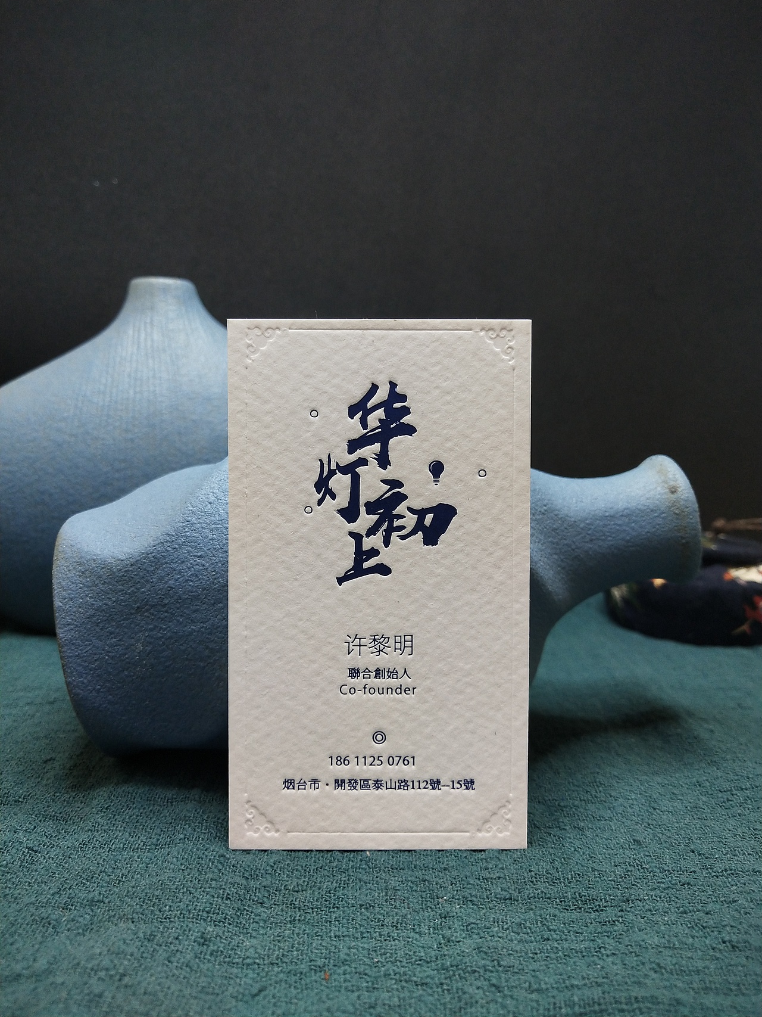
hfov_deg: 46.8
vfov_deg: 60.0
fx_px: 881
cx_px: 381
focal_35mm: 30
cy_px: 508
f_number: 1.8
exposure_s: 1/100
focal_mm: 3.95
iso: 220
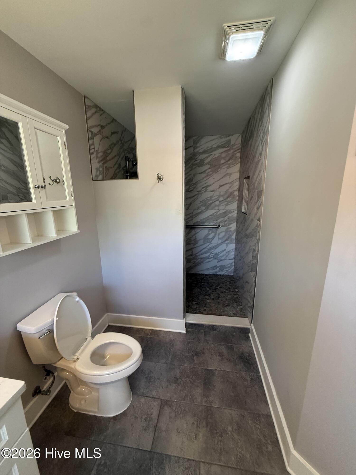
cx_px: 178
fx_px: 192
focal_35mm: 14
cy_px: 238
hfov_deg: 85.7
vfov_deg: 102.1
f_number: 2.2
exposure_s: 1/120
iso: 320
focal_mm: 2.22
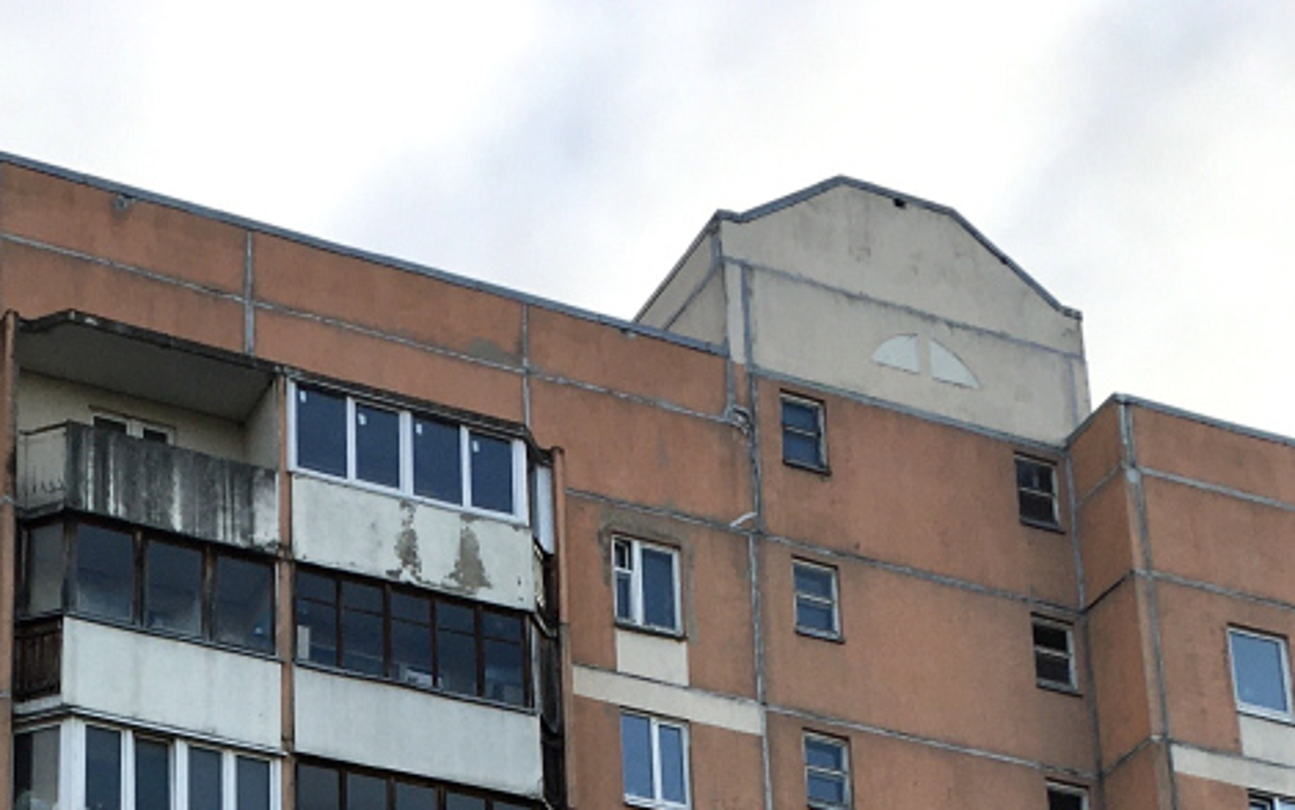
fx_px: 3001
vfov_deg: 14.2
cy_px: 1277
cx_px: 317
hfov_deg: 24.1
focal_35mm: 85
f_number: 2.2
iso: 25
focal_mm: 4.15
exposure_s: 1/381
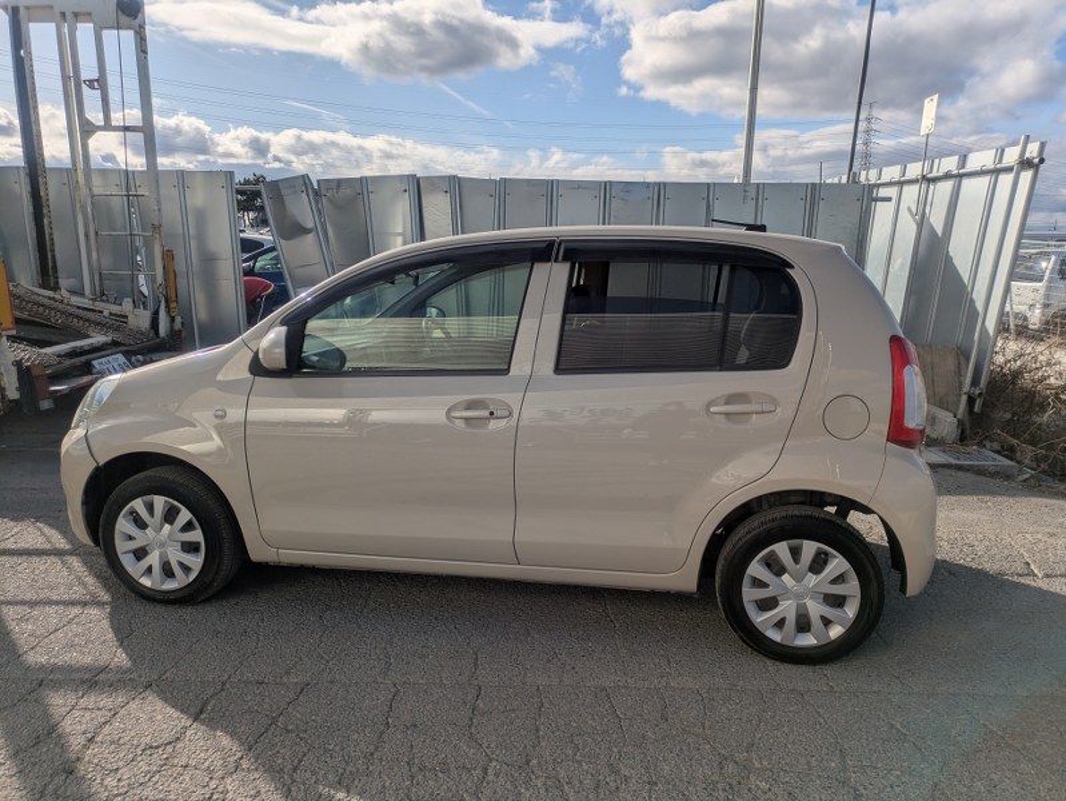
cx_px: 533
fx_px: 770
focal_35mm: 25
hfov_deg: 69.4
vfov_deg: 54.9
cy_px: 400
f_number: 1.89
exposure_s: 1/3745
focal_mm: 5.43
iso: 40
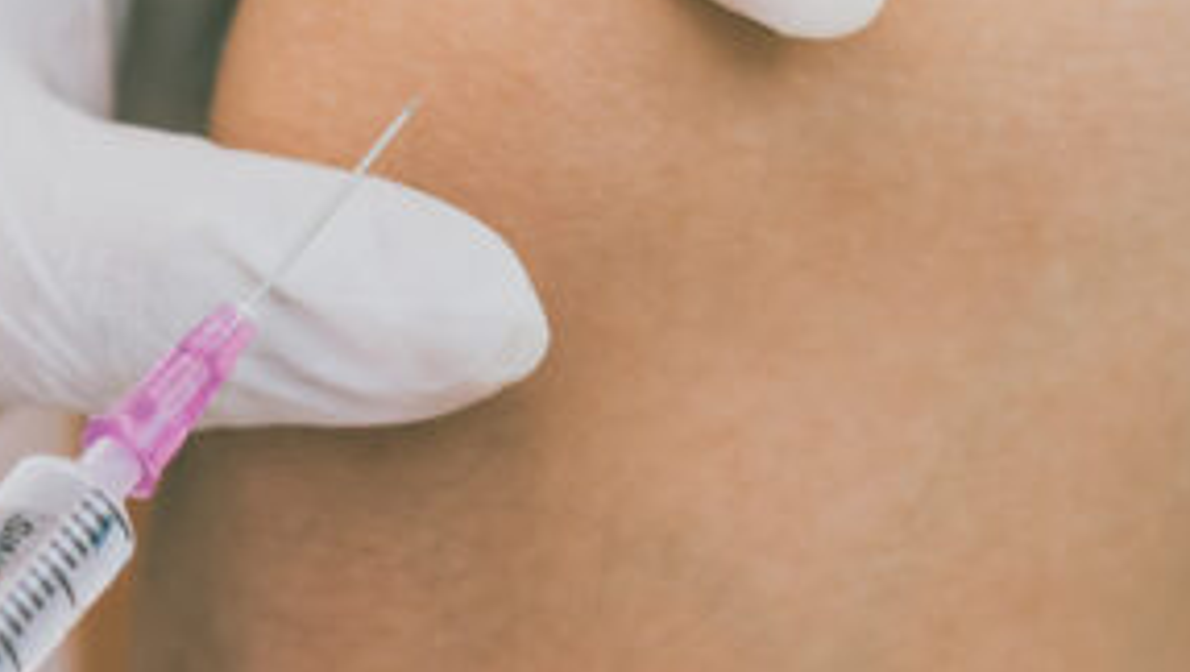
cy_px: 241
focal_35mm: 224
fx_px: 7074
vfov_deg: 5.4
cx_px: 402
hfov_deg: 9.6
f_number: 4
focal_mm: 60
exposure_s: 1/400
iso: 160
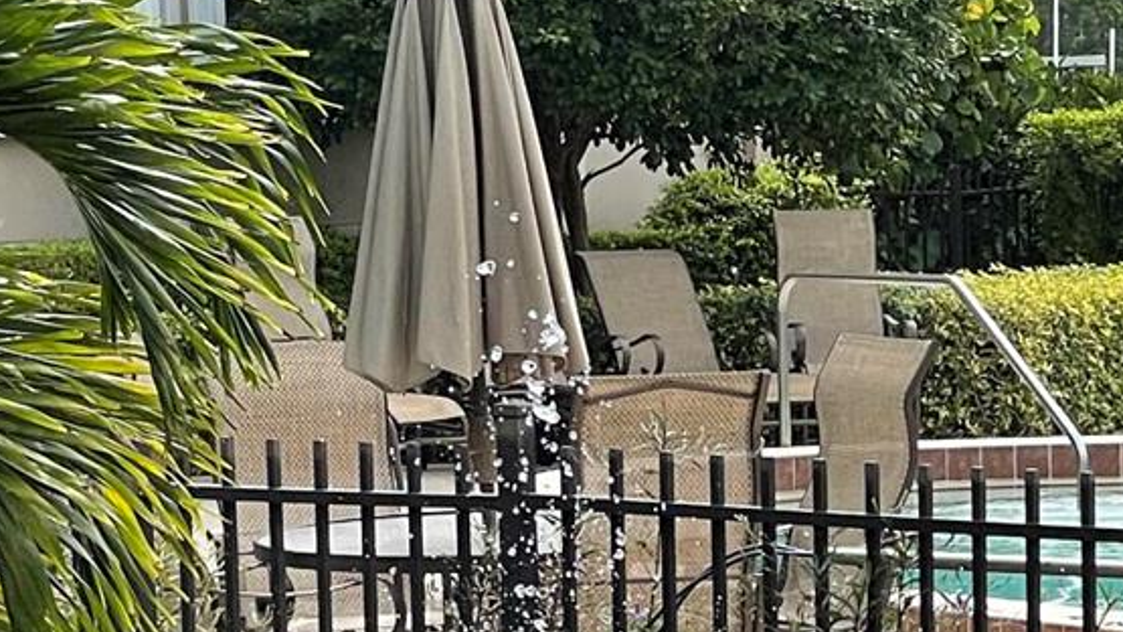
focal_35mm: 209
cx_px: 1285
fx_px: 6223
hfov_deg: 10.2
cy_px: 1300
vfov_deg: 5.7
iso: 25
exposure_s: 1/1229
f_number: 2
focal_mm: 6
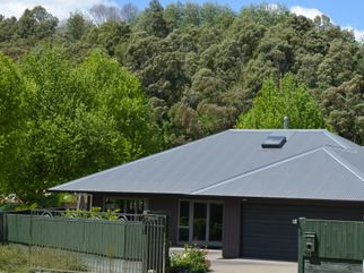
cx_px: 265
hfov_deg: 24.2
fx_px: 841
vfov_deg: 18.4
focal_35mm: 80
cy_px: 149
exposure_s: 1/250
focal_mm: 38
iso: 100
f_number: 8
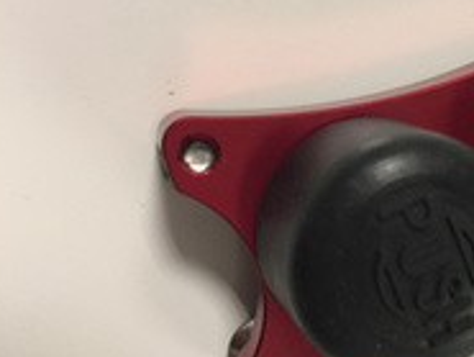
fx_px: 754
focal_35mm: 55
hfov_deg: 33.0
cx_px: 433
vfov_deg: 26.5
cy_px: 148
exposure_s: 1/33
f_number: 2.2
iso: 200
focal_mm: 4.15
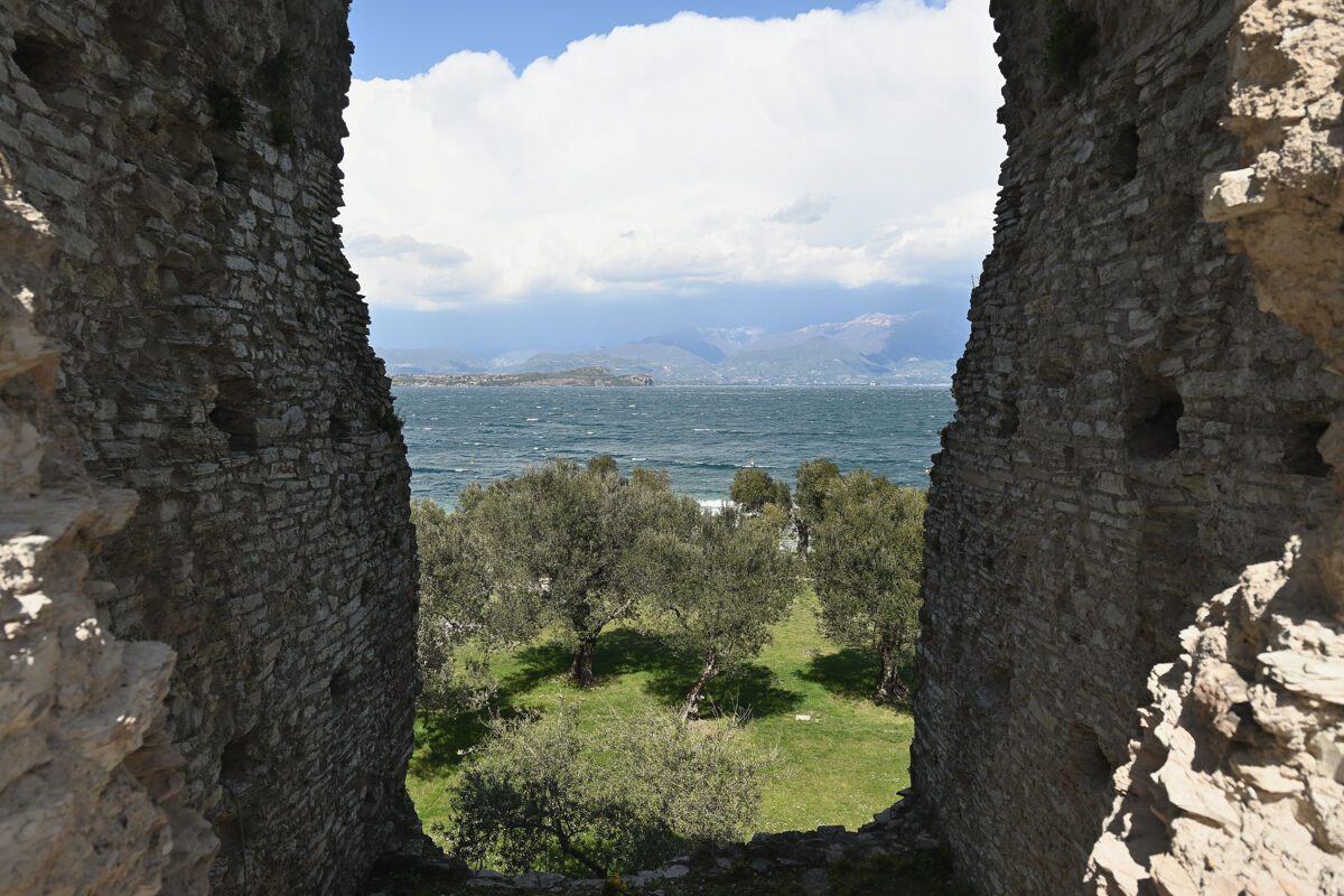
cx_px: 672
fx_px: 896
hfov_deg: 73.7
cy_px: 448
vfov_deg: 53.1
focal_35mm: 24
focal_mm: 16
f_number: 5.6
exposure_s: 1/500
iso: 100
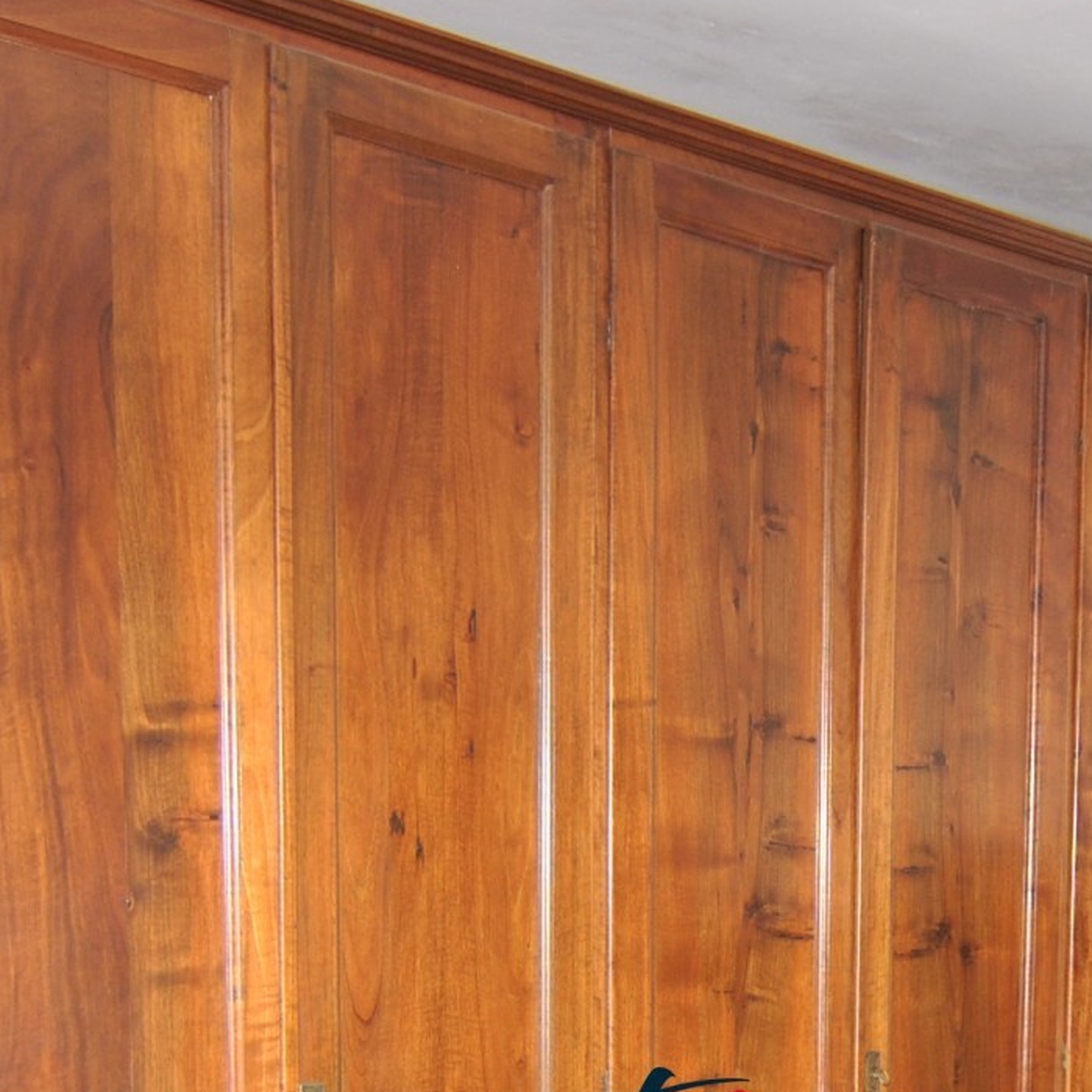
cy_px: 1192
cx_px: 961
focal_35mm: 56
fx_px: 1999
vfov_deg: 27.9
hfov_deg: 29.4
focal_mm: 12
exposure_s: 1/60
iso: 200
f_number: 4
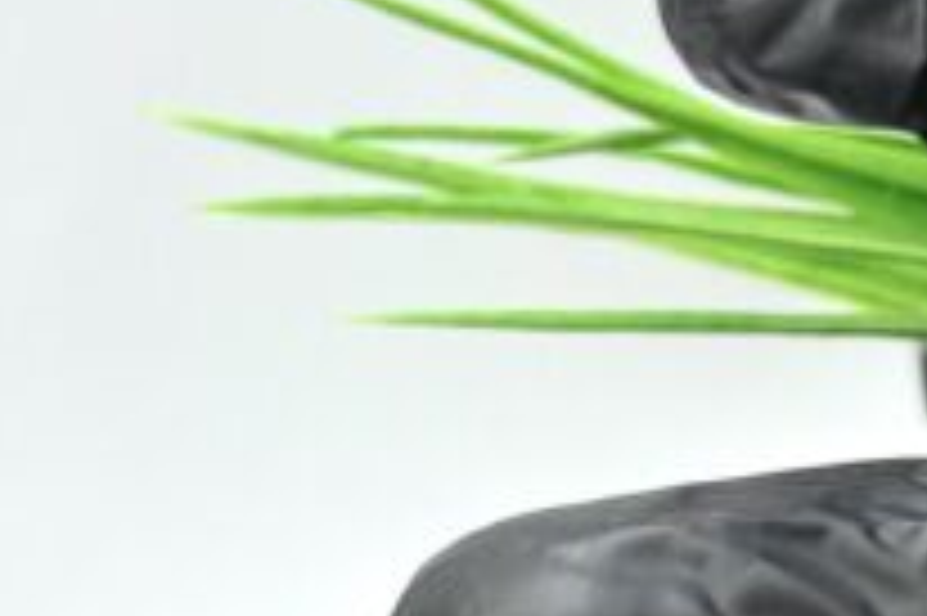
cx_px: 1341
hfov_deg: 10.3
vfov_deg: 7.0
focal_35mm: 194
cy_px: 665
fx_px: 4991
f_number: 1.78
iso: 100
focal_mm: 6.76
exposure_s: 1/71
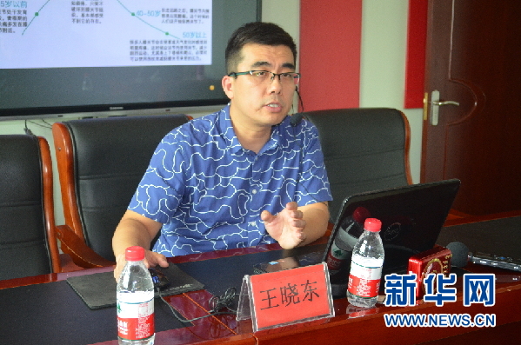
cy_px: 172
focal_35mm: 51
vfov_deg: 26.4
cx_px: 260
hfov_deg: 38.9
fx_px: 737
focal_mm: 34
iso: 1100
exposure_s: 1/60
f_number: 5
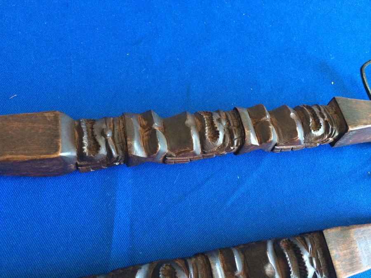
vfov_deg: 46.8
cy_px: 139
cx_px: 186
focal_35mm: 30
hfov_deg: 60.0
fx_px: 322
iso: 320
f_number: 2.2
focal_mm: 4.12
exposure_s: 1/30
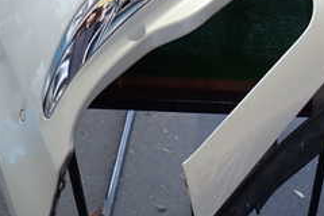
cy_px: 35
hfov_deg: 29.2
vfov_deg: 20.6
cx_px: 315
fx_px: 585
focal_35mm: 65
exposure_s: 1/60
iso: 160
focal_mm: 4.5
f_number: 2
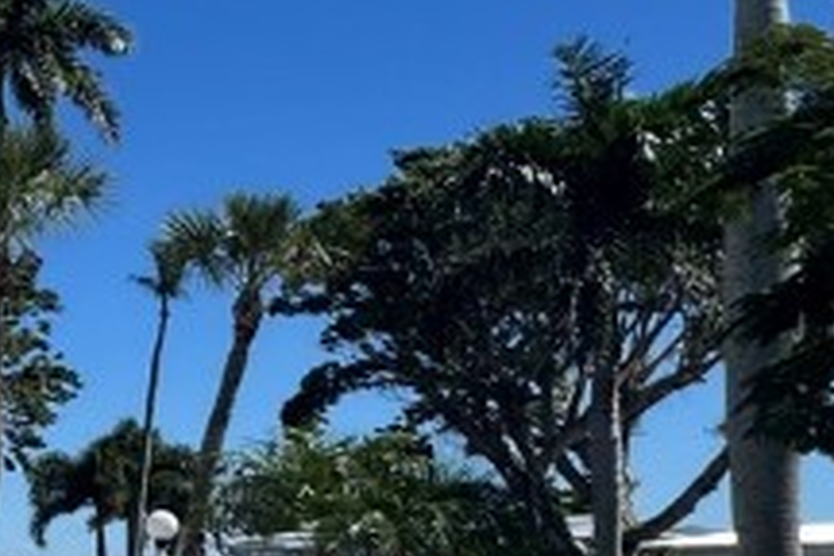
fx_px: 1598
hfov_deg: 20.5
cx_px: -668
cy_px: 425
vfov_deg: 19.6
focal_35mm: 69
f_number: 2.2
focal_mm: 2.22
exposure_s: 1/2985
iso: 50
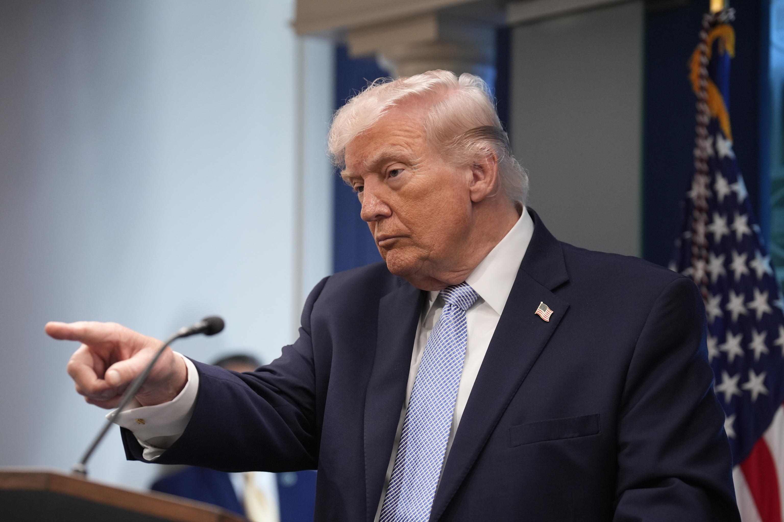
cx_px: 392
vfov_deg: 12.7
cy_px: 261
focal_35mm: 108
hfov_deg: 18.9
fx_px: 2352
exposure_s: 1/250
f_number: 3.5
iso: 2500
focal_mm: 108
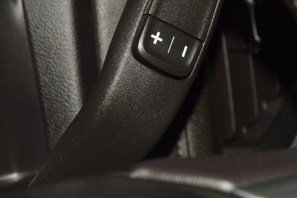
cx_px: 168
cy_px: 51
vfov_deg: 8.3
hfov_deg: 12.4
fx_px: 1361
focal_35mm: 165
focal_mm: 70
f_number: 8
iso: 100
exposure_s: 1/125
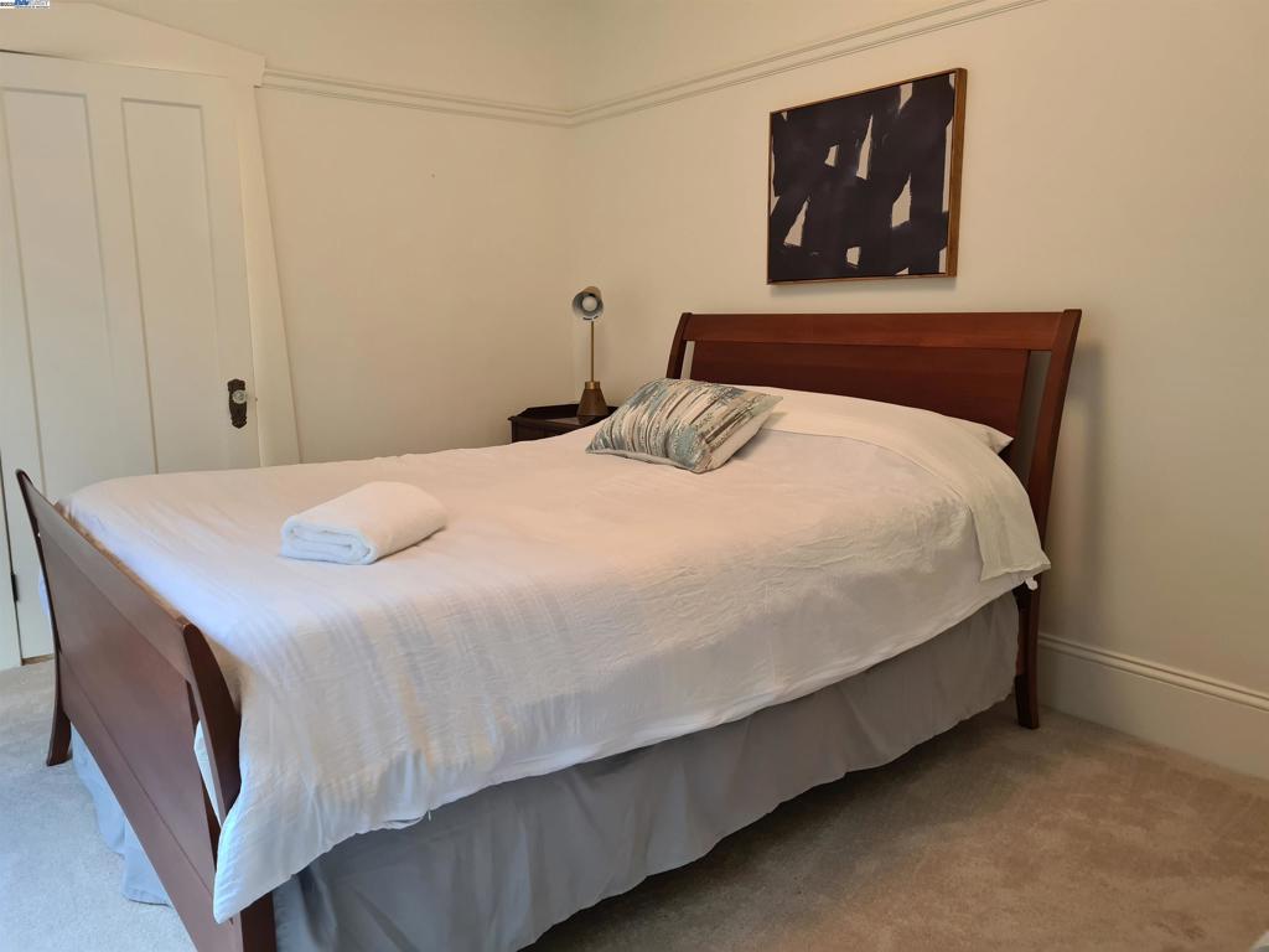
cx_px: 634
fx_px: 953
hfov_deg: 67.3
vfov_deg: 53.1
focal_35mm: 26
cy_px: 476
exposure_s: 1/40
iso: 160
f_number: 1.8
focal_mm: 5.4
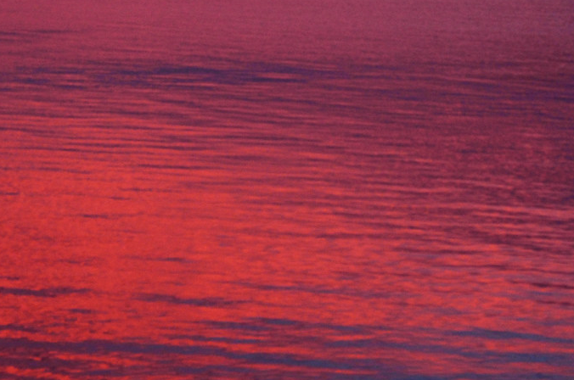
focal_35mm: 181
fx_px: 2880
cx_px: 247
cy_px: -156
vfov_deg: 7.4
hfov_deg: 11.4
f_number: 5
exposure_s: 1/100
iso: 400
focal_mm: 34
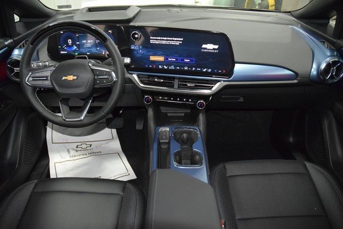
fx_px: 257
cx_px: 172
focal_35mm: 27
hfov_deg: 67.4
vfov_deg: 48.0
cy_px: 114
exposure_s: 1/80
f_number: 3.5
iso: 3200
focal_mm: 18
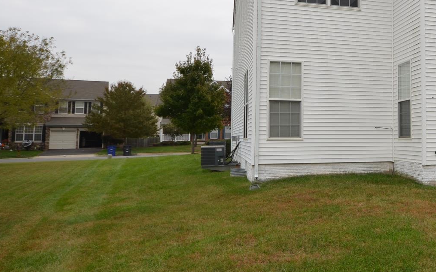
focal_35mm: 40
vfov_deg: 31.7
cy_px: 91
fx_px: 476
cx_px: 366
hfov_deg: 46.0
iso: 200
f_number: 7.1
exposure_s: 1/200
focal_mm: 13
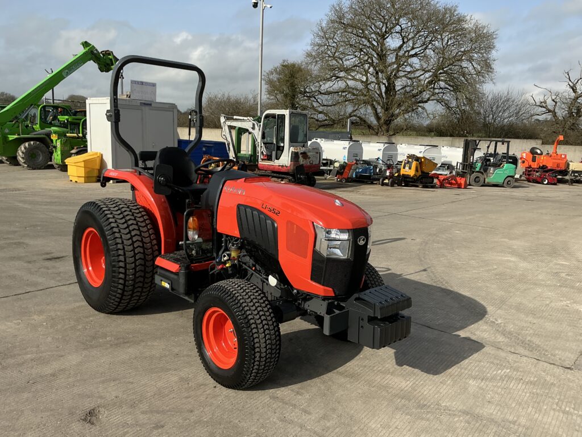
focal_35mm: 28
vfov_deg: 49.7
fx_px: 471
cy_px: 218
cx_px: 291
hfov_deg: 63.4
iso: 25
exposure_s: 1/1786
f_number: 1.8
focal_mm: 3
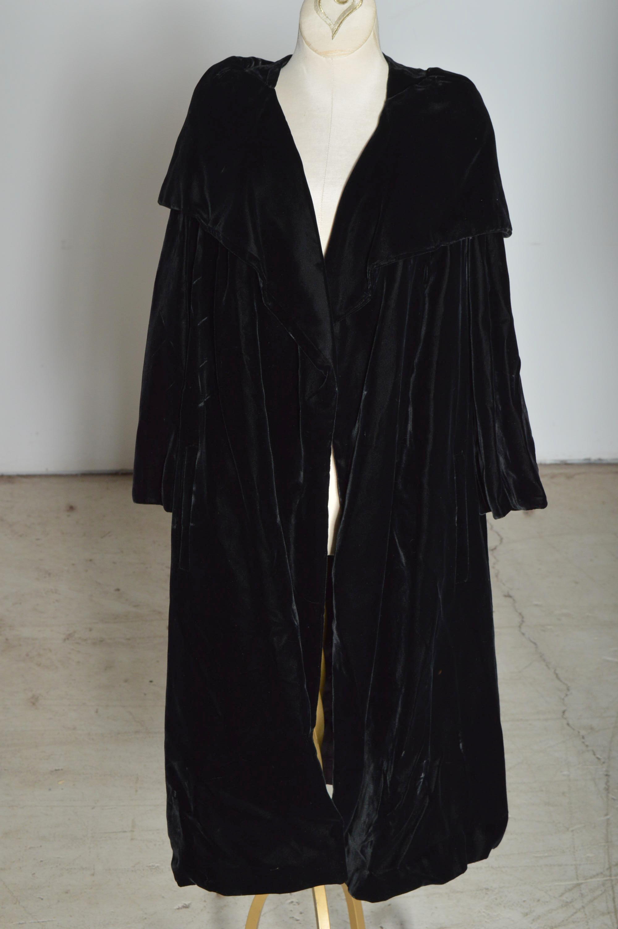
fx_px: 1548
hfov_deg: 22.6
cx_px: 309
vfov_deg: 33.4
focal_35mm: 60
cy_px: 464
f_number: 9
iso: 400
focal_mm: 40
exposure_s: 1/200
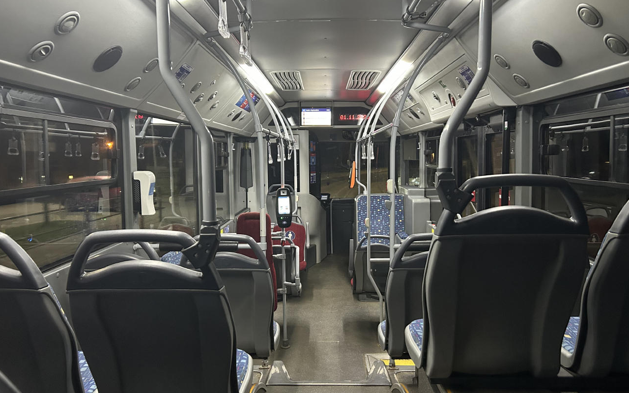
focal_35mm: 28
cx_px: 314
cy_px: 190
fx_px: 480
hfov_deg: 66.5
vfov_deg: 44.5
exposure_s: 1/33
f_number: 1.5
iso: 500
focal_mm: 5.7
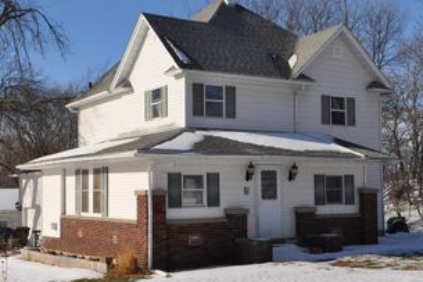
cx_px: 207
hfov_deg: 33.9
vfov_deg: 23.0
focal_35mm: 59
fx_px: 693
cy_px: 142
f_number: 11
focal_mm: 24
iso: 200
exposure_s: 1/500
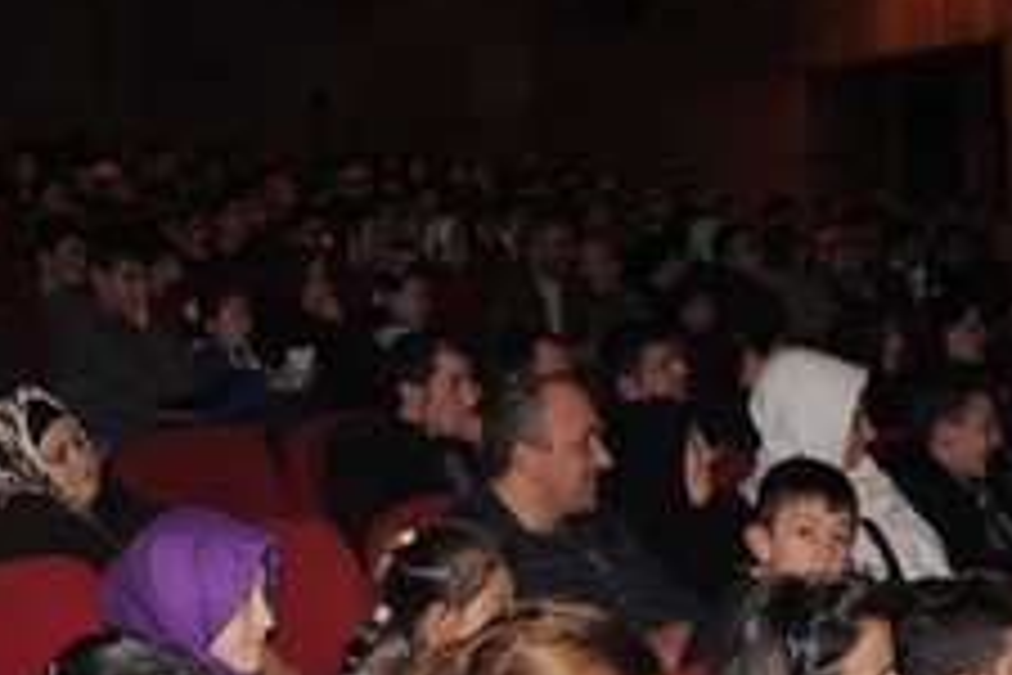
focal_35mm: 78
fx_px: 2192
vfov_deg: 17.2
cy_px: 648
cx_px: 414
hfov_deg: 25.9
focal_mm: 26
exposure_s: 1/60
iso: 400
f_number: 4
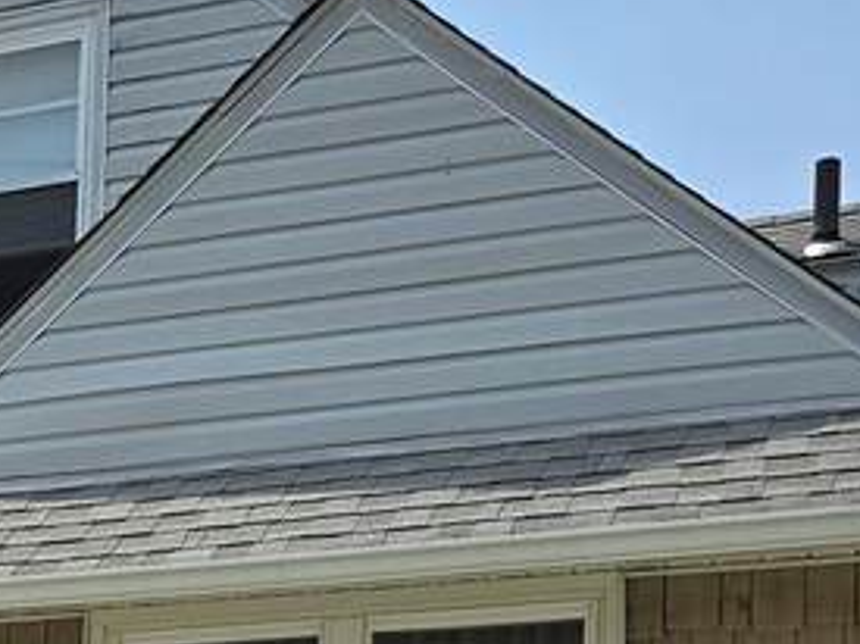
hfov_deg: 17.9
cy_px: 900
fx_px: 2657
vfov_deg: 13.2
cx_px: -25
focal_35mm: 107
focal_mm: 6.3
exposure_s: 1/1242
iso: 12
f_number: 1.7
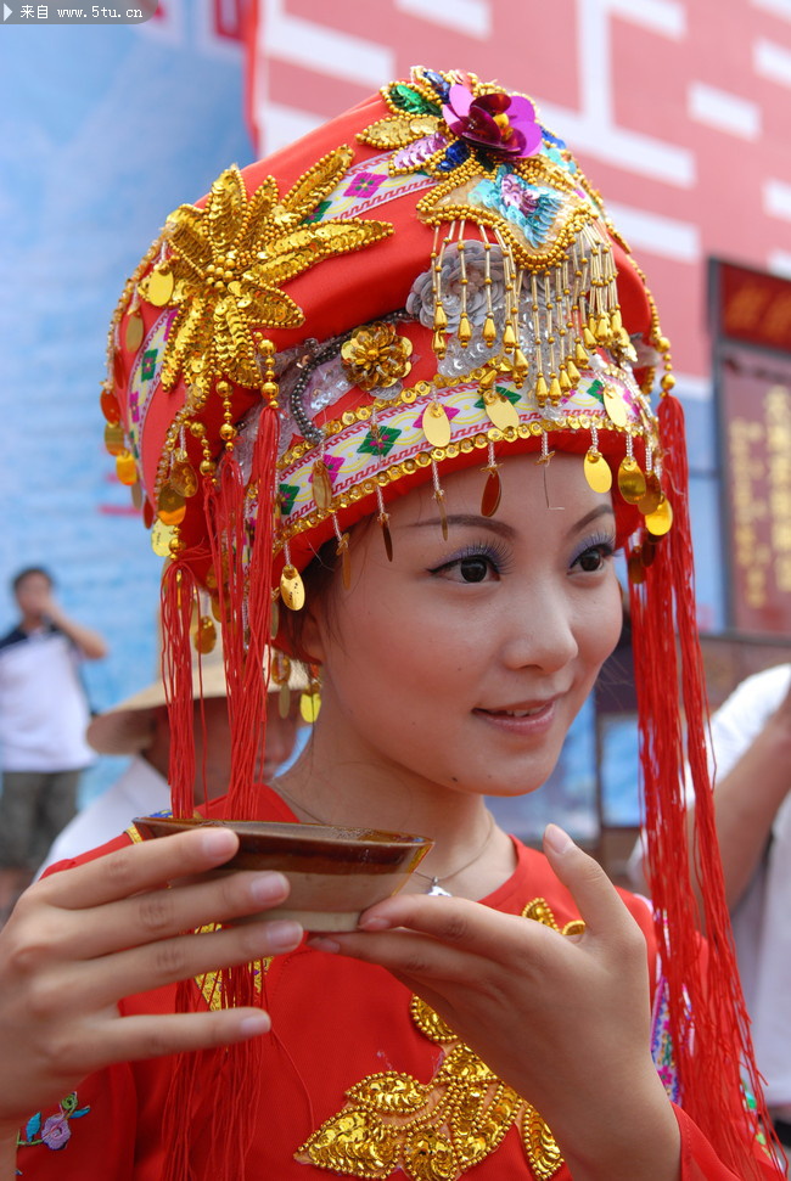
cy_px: 590
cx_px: 396
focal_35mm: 45
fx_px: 1479
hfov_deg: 29.9
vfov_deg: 43.6
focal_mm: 30
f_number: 4.5
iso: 250
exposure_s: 1/500
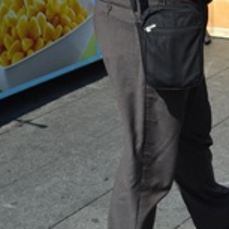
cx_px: 314
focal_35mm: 128
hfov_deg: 13.1
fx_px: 958
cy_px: -65
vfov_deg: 13.2
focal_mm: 24
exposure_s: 1/320
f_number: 9
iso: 100
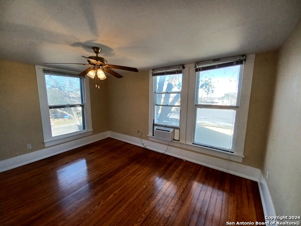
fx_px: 113
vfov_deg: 89.9
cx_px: 150
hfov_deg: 106.2
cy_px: 113
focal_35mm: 13
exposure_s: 1/100
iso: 64
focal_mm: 1.42
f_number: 2.2
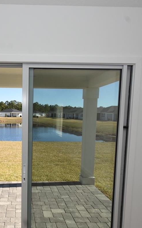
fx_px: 192
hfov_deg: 38.4
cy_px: 134
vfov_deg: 60.8
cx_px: 20
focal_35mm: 31
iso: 100
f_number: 6.3
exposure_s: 1/160
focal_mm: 10
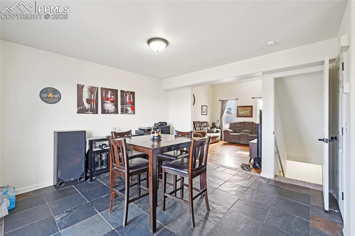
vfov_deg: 77.3
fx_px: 148
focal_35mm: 15
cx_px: 178
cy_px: 118
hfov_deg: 100.4
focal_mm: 10
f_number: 8
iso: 800
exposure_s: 1/13
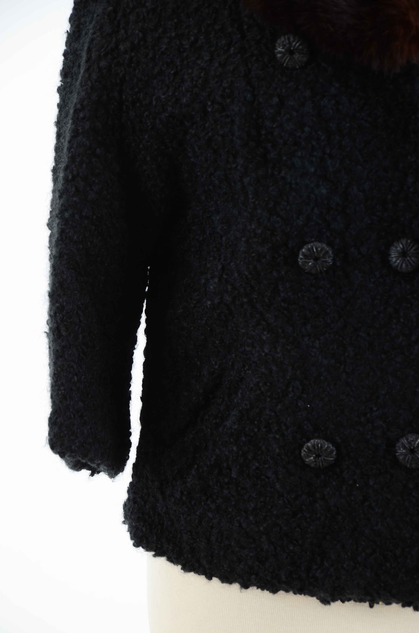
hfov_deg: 8.7
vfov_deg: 13.1
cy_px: 316
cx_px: 210
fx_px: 2762
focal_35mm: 158
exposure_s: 1/80
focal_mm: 105
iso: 160
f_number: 7.1
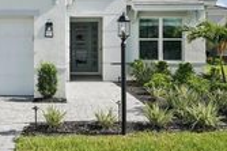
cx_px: 48
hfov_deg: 39.6
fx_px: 302
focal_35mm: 48
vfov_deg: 27.8
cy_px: 48
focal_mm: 16
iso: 400
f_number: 8
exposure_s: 1/1600
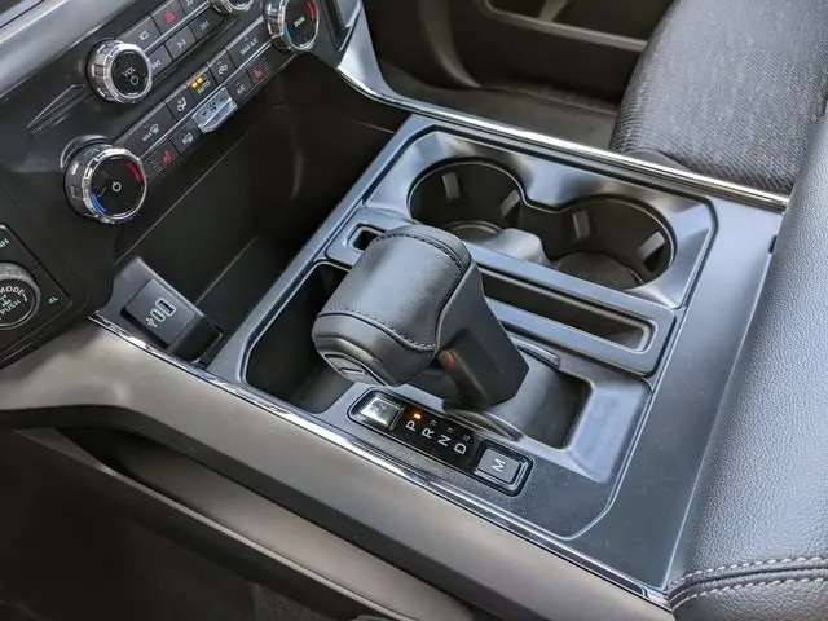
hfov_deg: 65.3
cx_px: 414
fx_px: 646
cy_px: 310
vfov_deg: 51.4
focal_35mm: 27
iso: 55
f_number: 1.8
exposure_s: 1/30
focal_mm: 4.44
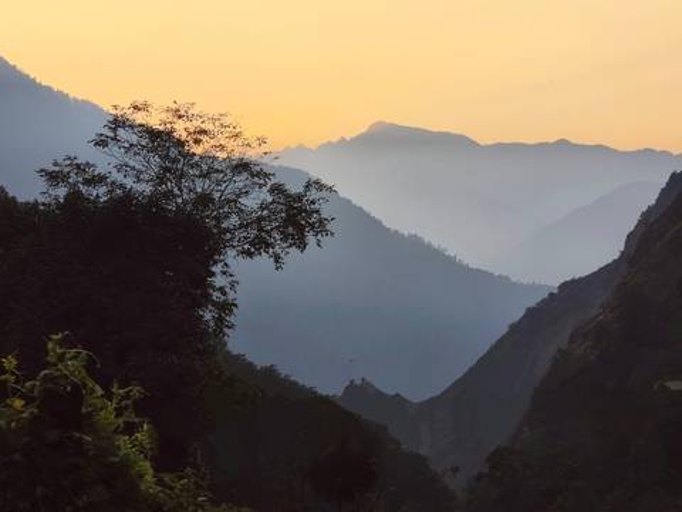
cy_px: 256
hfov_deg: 21.3
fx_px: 1813
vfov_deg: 16.1
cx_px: 341
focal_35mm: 92
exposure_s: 1/169
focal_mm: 6.18
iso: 50
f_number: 1.65
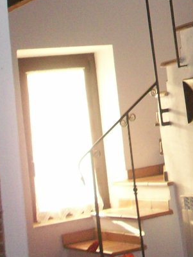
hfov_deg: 12.3
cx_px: 231
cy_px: -100
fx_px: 877
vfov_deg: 15.7
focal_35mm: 118
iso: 200
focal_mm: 6.2
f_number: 2.8
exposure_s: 1/64
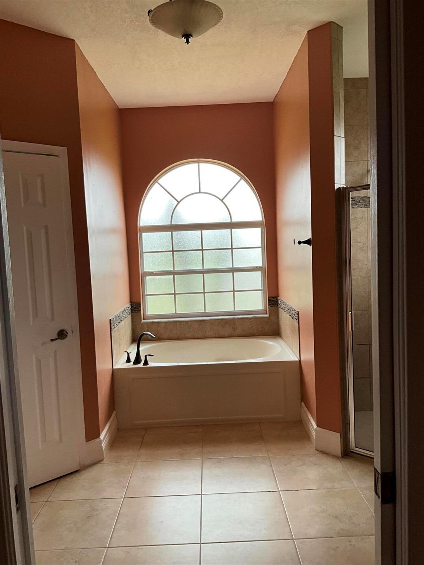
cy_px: 282
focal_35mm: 29
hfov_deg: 48.2
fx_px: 474
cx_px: 212
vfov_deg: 61.7
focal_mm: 3
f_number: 1.8
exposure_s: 1/122
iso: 32
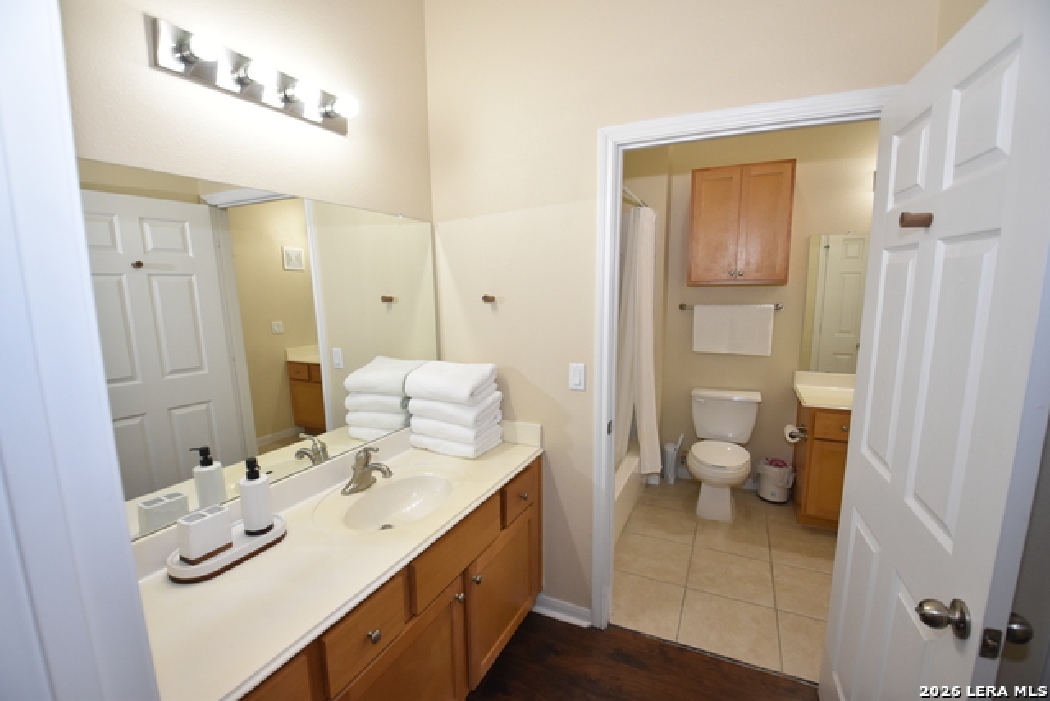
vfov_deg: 77.4
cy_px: 350
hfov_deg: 100.4
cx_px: 525
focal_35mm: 15
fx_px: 438
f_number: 4.5
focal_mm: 10
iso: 800
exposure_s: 1/160
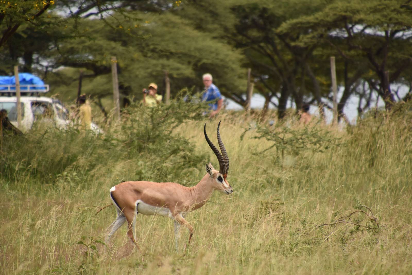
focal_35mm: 450
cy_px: 138
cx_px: 206
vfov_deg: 3.1
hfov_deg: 4.6
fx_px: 5150
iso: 640
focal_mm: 300
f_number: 6.3
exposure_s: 1/2500
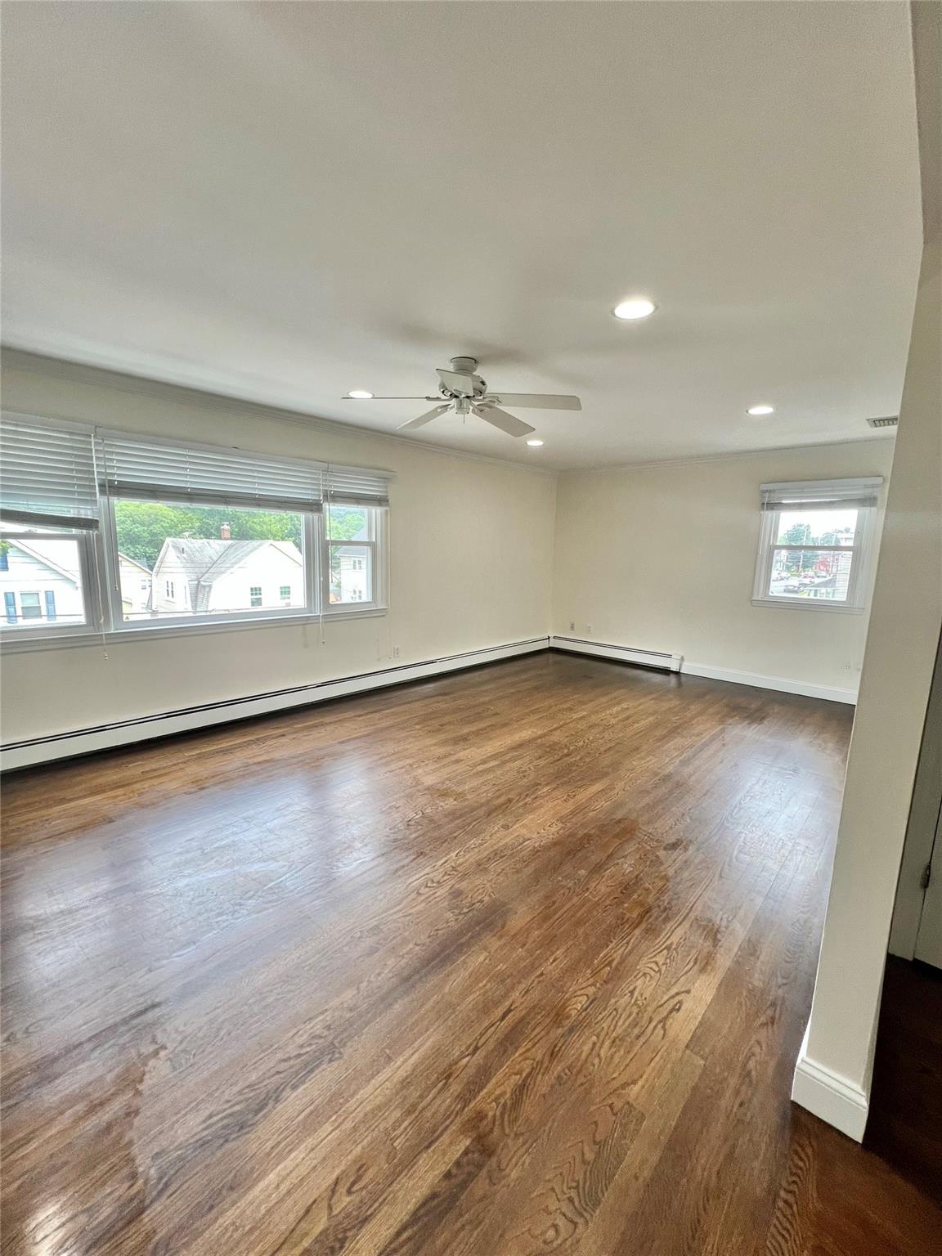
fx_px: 472
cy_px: 628
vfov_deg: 106.2
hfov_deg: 89.9
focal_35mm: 13
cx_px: 471
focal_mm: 1.57
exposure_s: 1/120
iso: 80
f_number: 1.8
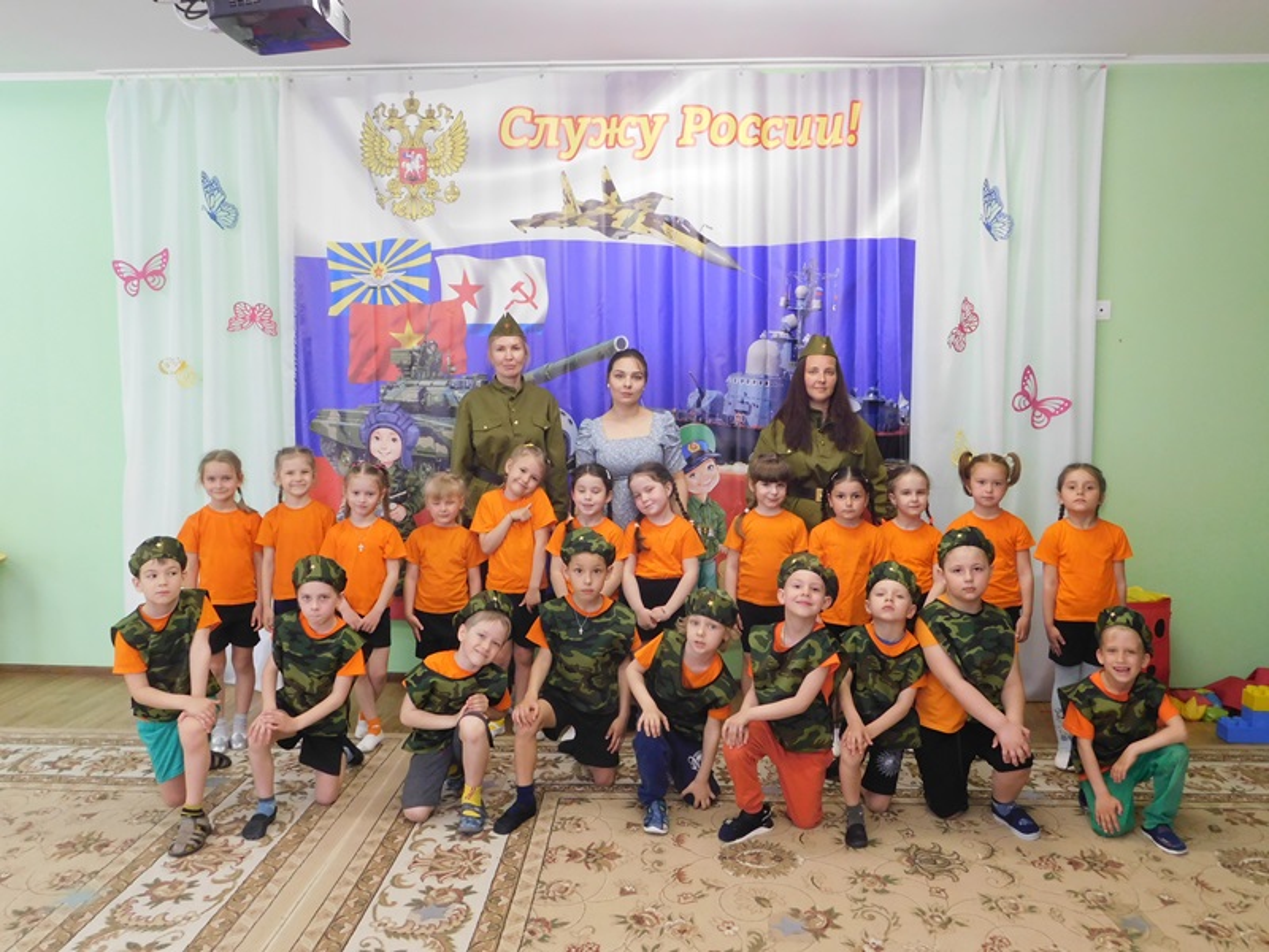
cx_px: 634
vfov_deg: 46.8
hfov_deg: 60.0
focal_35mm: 30
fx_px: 1100
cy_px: 476
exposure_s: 1/30
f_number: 3.2
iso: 280
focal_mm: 5.3
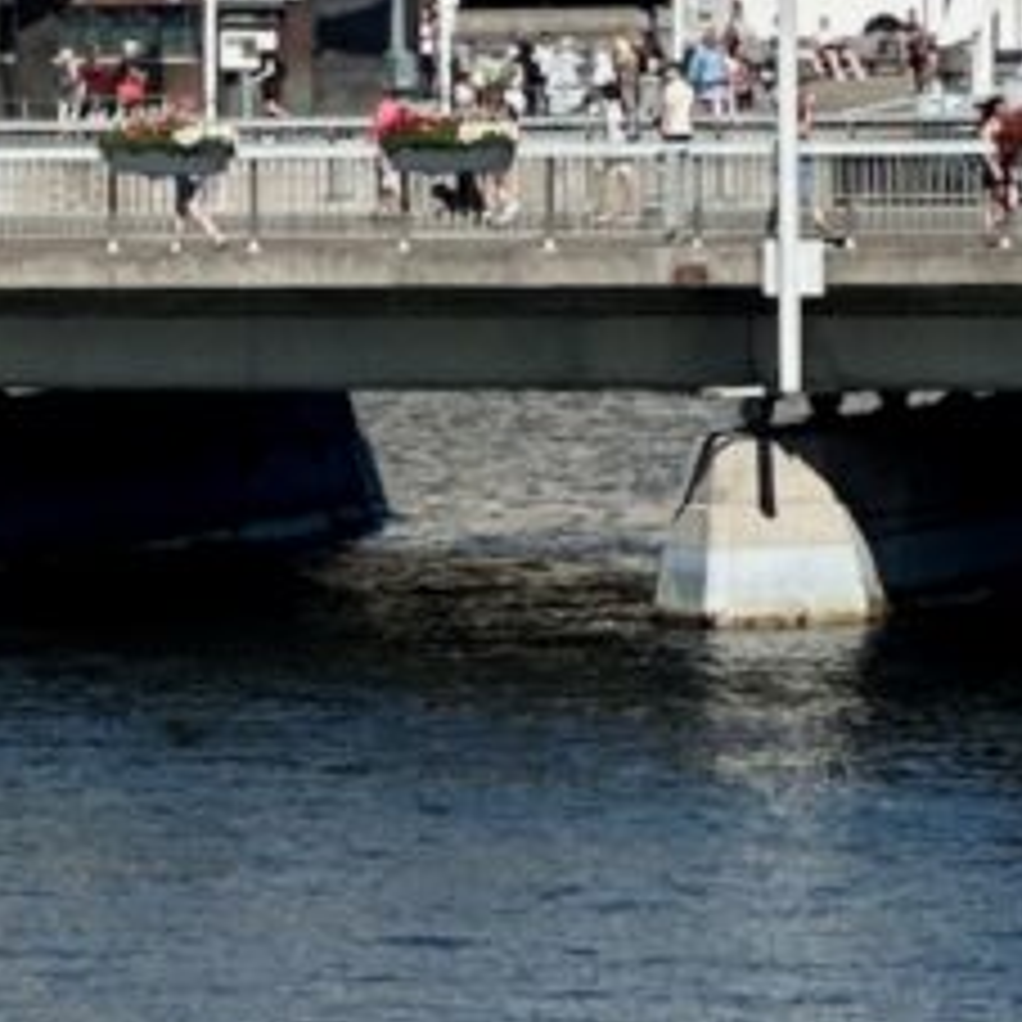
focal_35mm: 359
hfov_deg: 4.8
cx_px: -1166
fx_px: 11991
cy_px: -68
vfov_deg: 4.9
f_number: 2.8
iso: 32
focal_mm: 9
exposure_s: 1/1043
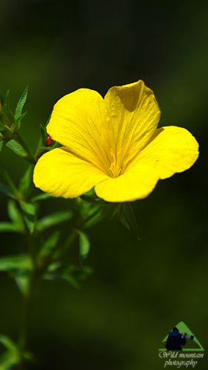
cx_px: 87
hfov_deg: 6.0
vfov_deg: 10.7
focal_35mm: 202
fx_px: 1984
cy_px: 185
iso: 400
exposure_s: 1/1600
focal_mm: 128
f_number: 9
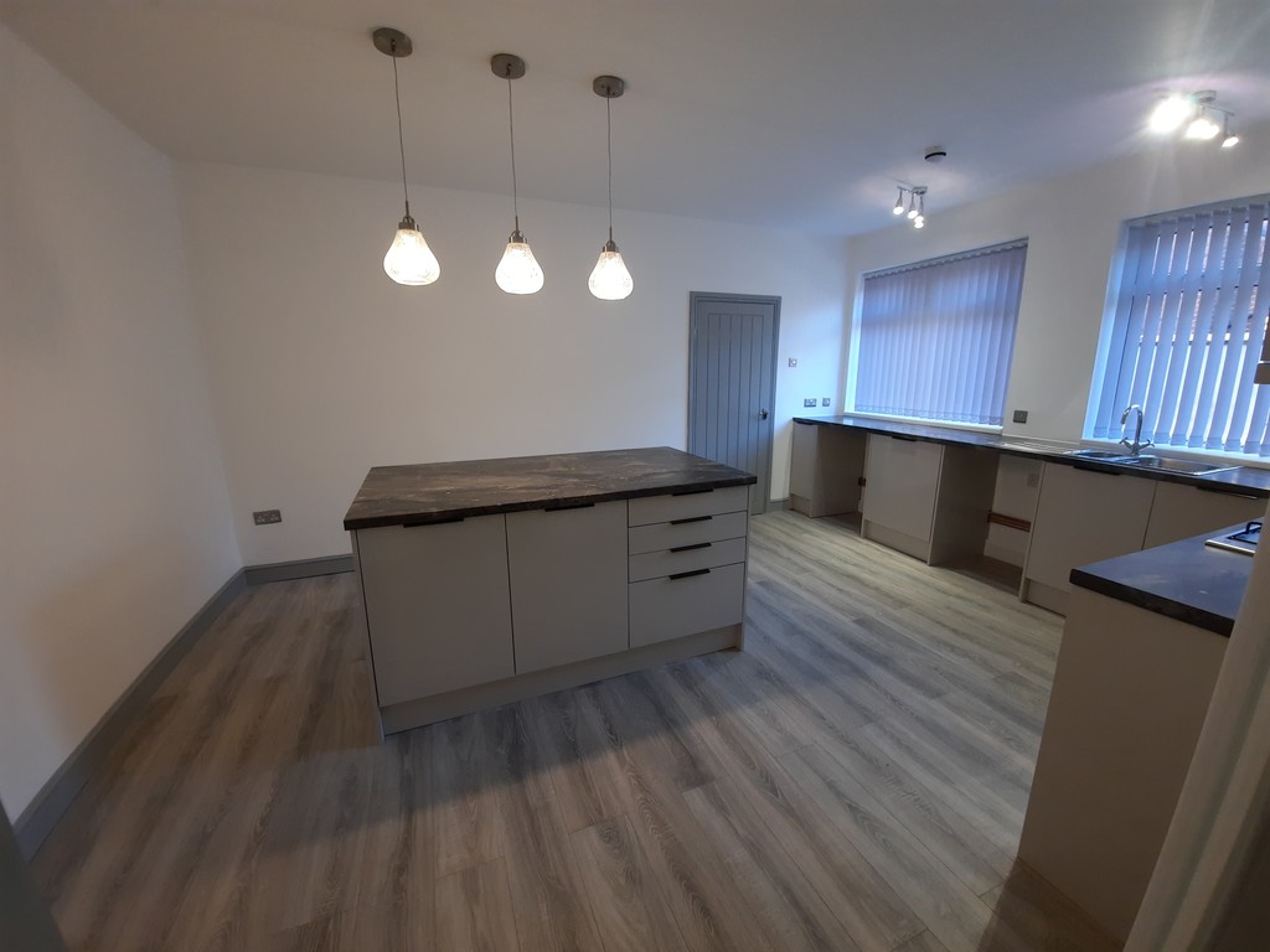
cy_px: 476
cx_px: 635
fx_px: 477
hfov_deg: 106.2
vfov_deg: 89.9
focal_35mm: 13
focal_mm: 1.74
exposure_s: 1/50
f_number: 2.2
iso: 125
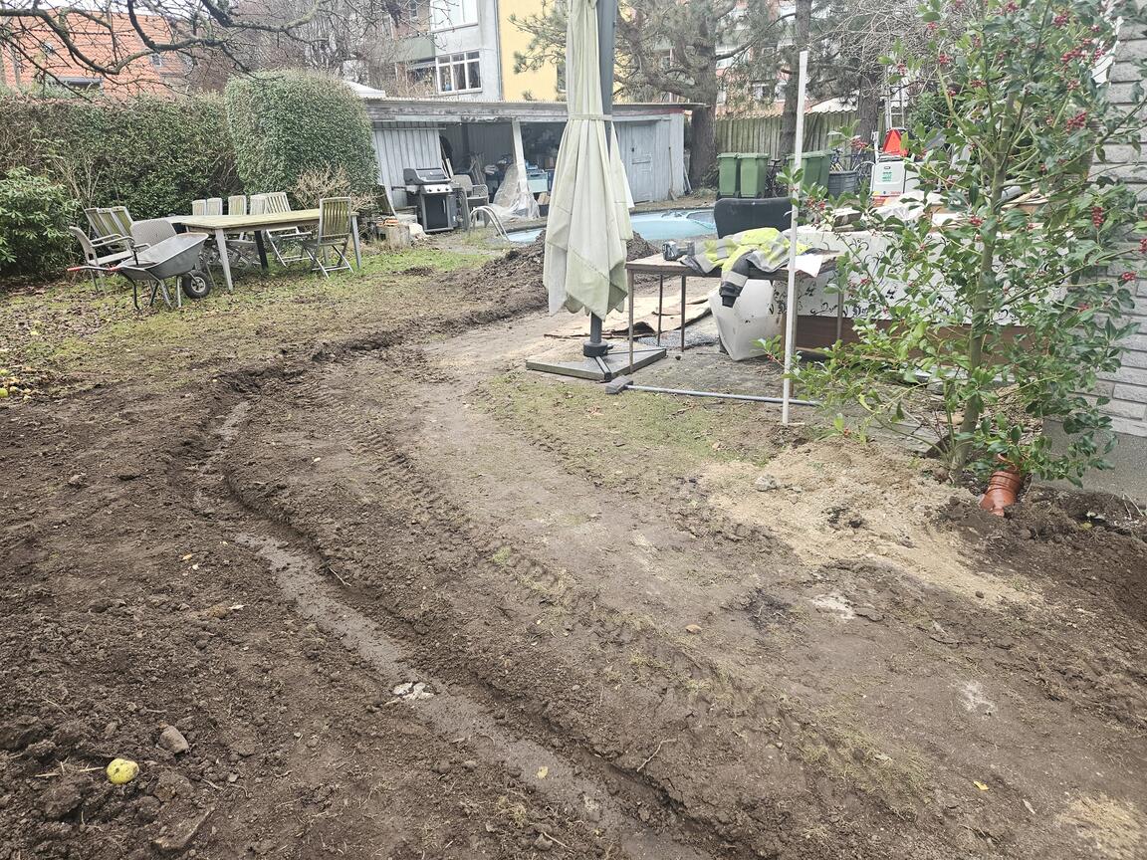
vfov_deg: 58.9
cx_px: 574
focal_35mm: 23
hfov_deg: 73.9
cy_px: 430
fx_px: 762
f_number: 1.8
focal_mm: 5.4
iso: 200
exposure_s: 1/180
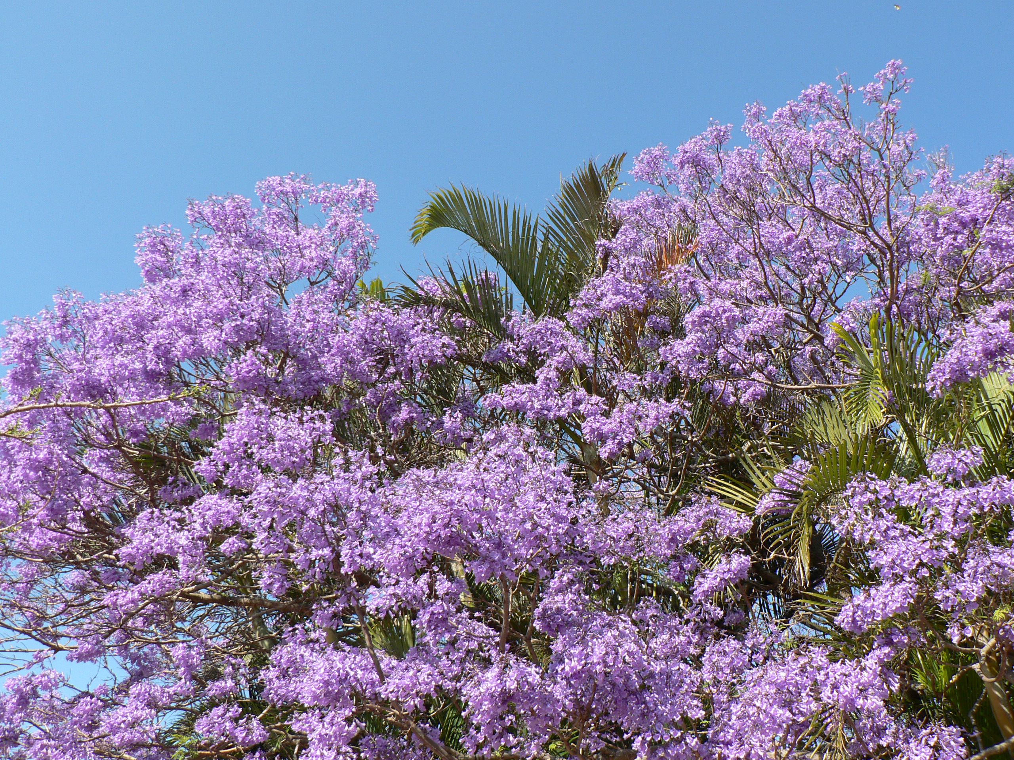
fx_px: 1055
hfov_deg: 51.4
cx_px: 507
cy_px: 380
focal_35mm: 36
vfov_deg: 39.7
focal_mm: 6
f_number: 4
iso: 80
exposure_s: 1/320
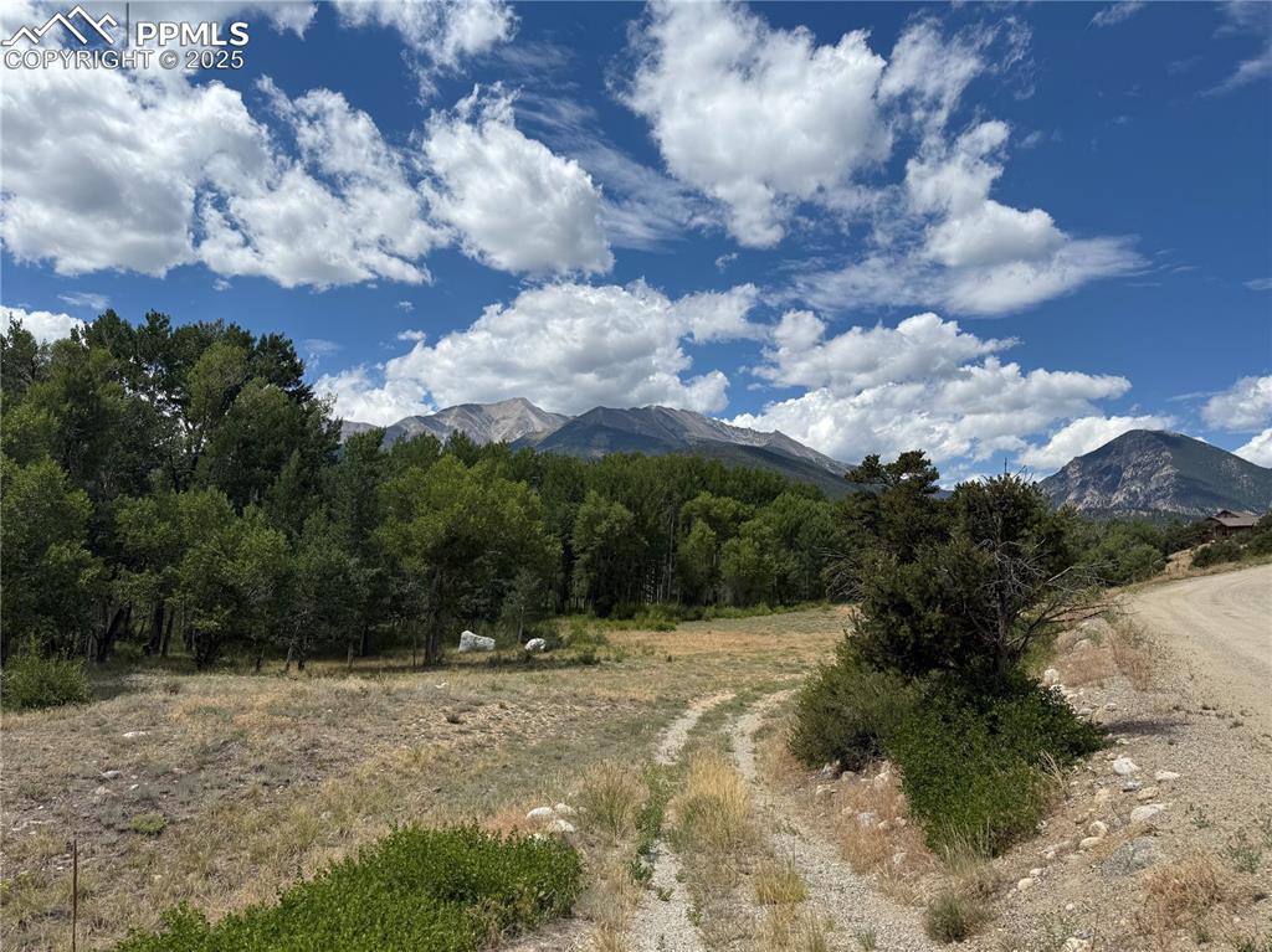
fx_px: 881
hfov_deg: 71.6
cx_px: 636
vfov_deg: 56.8
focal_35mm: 24
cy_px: 476
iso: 80
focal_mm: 6.76
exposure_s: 1/8130
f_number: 1.78
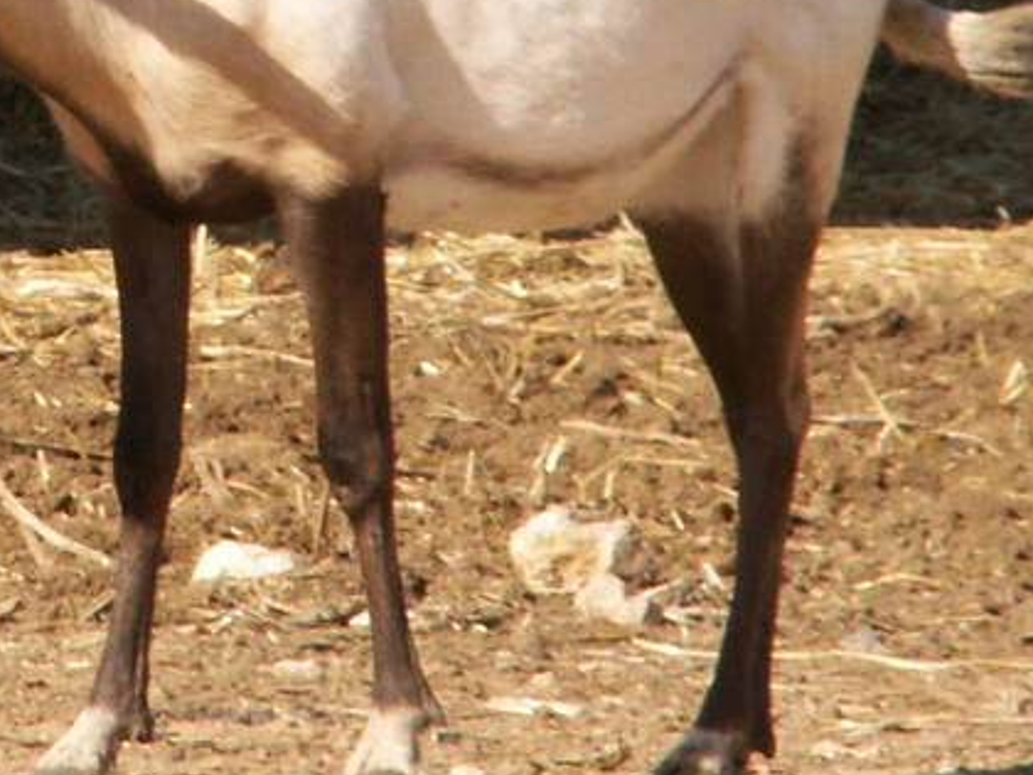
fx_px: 26589
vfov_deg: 1.7
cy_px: -96
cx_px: -261
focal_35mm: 891
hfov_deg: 2.2
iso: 50
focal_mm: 38.29
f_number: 7.1
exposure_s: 1/160
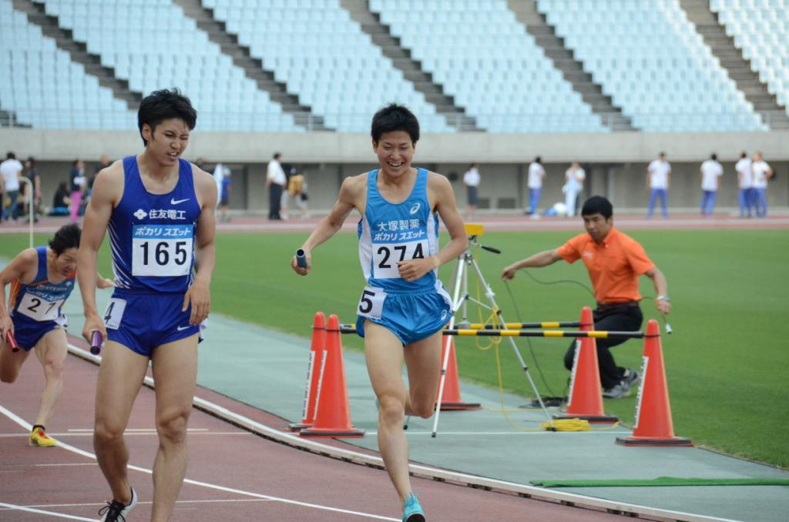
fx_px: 5741
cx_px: 394
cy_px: 261
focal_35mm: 262
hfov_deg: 7.9
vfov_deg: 5.2
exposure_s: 1/2500
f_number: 6.3
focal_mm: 175
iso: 3200
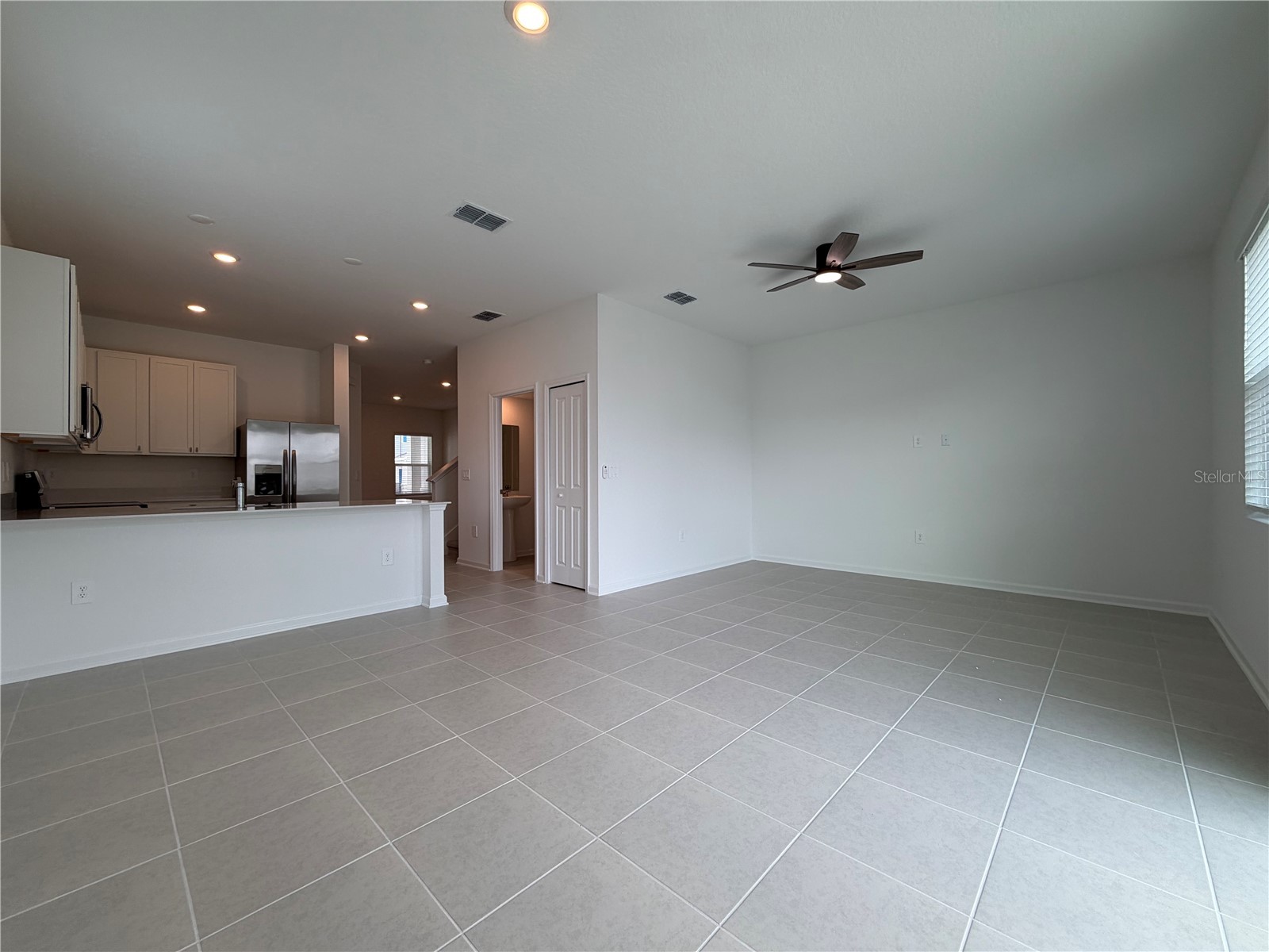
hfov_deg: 102.1
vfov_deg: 85.7
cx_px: 634
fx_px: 513
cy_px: 476
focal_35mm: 14
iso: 40
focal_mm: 2.22
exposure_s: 1/120
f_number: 2.2
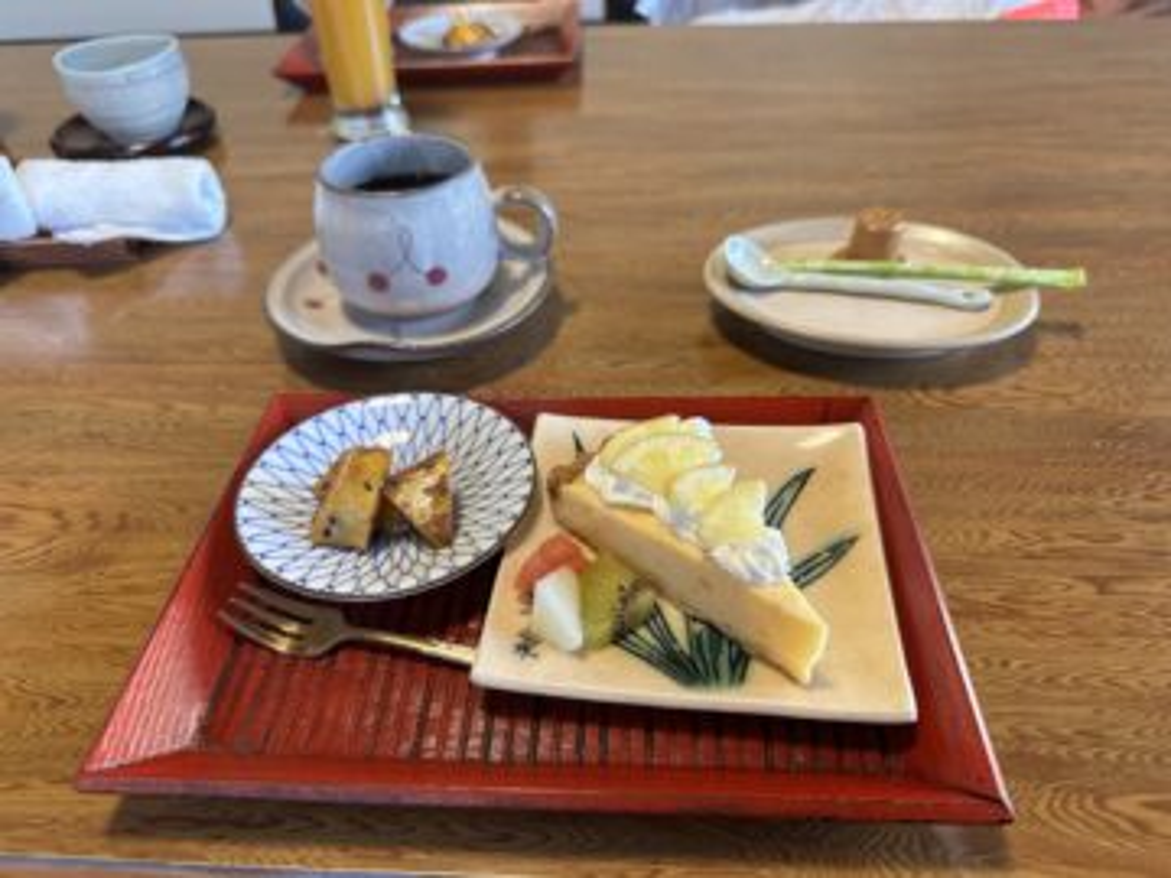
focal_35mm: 24
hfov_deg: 71.6
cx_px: 586
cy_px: 439
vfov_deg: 56.8
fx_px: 812
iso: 320
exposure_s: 1/60
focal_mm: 6.86
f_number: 1.78
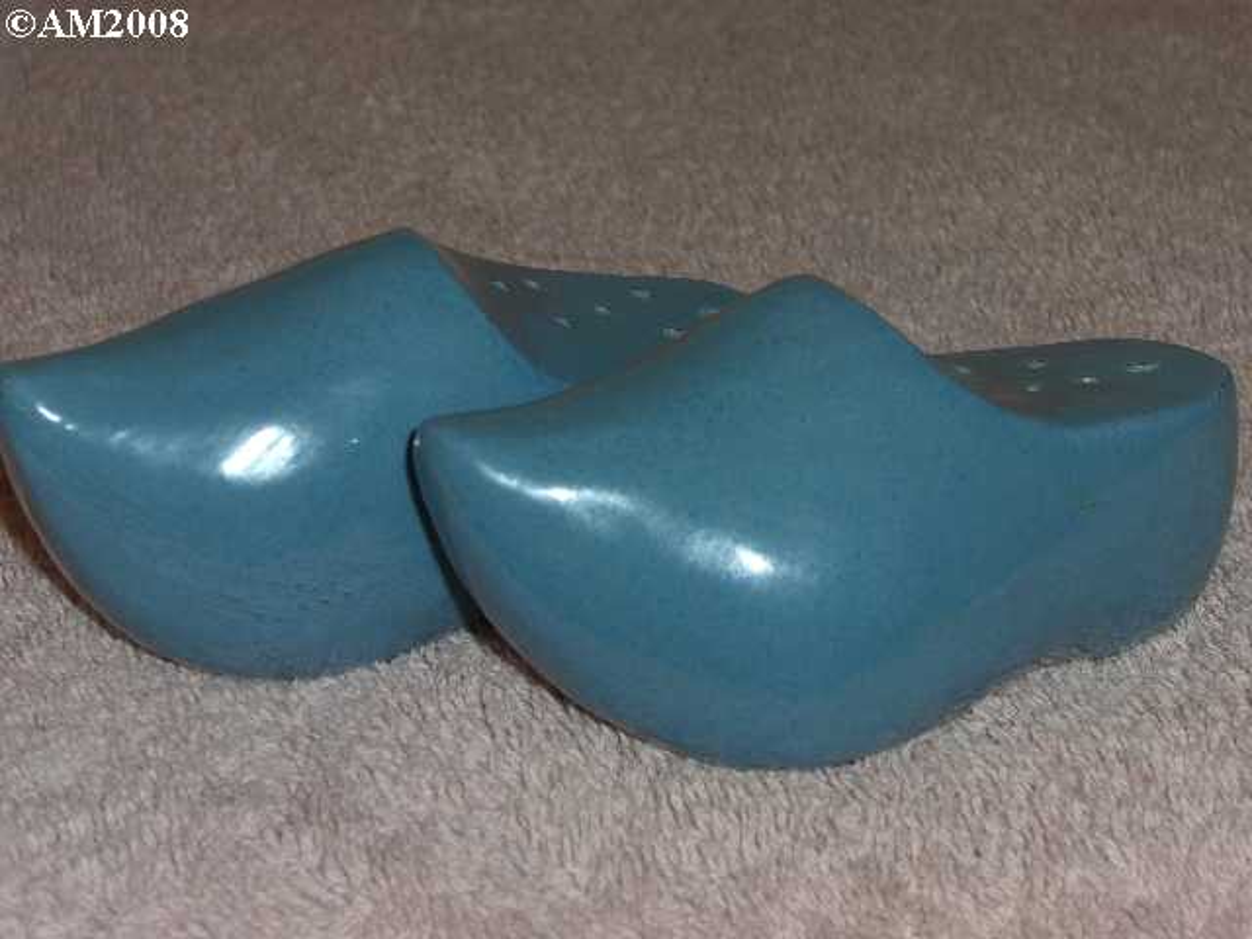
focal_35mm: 93
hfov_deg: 21.1
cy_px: 470
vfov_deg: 15.9
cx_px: 626
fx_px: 3364
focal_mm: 19.4
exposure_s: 1/30
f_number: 9.6
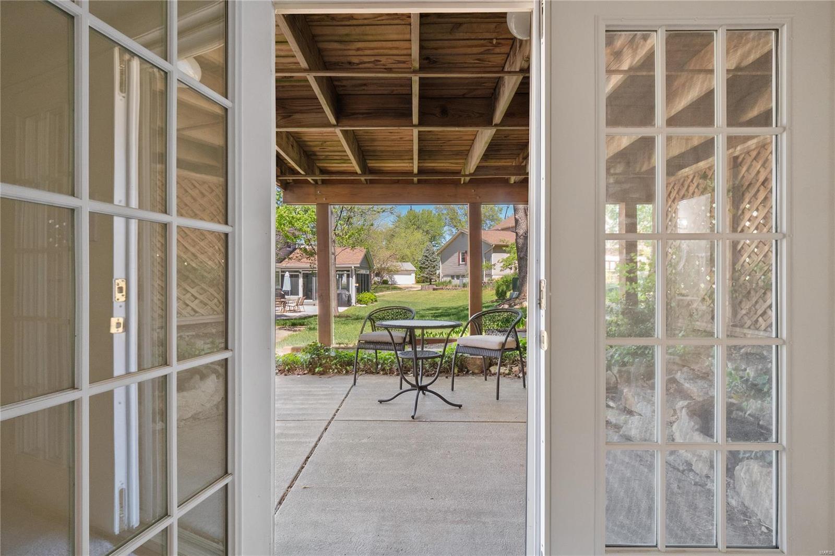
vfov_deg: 73.7
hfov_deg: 96.7
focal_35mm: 16
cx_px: 418
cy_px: 278
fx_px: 371
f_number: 8
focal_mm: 8
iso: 400
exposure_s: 1/20
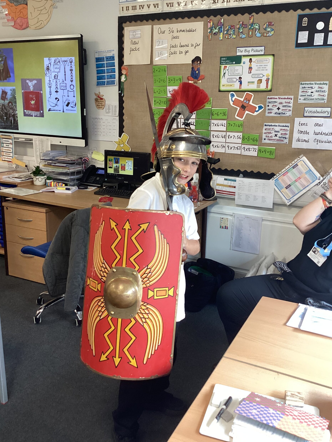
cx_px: 168
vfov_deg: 56.8
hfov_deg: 44.2
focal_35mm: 32
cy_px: 215
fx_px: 409
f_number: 2.4
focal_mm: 3.3
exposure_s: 1/60
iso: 200
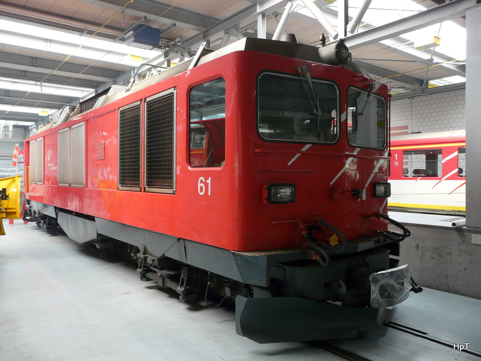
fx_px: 389
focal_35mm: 28
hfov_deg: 63.4
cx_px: 240
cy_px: 180
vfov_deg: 49.7
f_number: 2.8
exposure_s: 1/30
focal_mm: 4.6
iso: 125
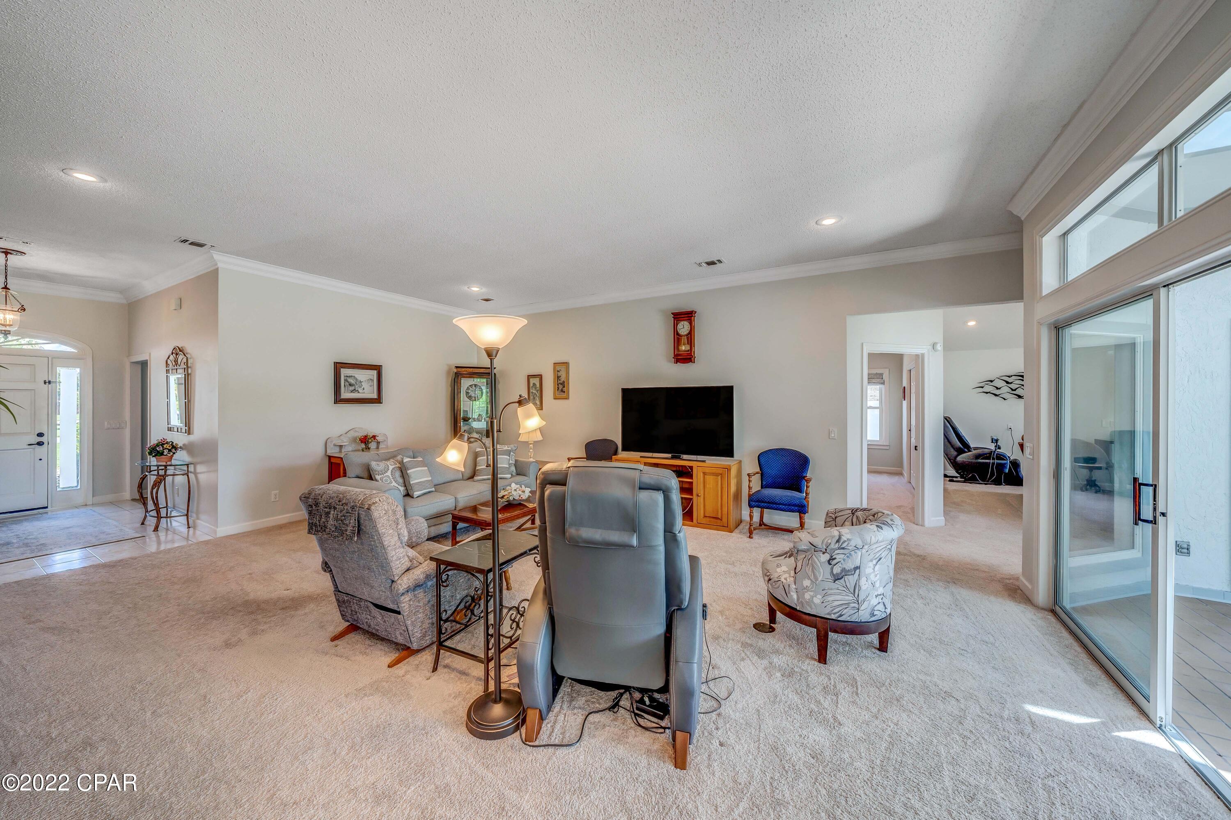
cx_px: 616
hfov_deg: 112.6
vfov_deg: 90.0
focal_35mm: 12
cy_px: 410
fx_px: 410
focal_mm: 12
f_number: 5.6
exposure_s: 1/13
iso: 100
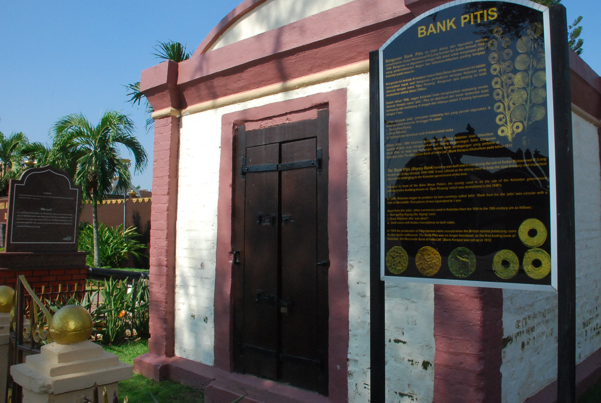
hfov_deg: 55.6
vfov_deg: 39.0
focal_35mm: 34
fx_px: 568
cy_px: 186
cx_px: 334
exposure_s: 1/200
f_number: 22
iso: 1000
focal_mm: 20
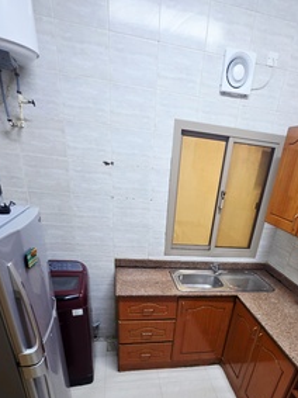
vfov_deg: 72.1
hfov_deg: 63.0
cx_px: 174
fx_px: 241
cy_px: 310
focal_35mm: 21
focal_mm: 2.2
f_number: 1.9
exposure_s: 1/50.3
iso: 200
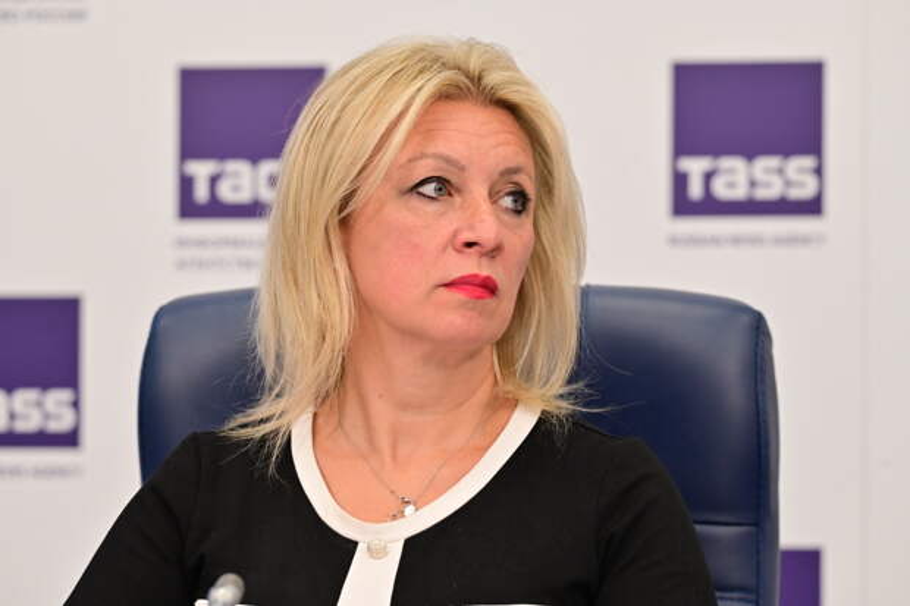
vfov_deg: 4.3
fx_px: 8086
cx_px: 455
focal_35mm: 320
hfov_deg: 6.4
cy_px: 303
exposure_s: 1/250
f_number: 6
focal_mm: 320
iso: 2000
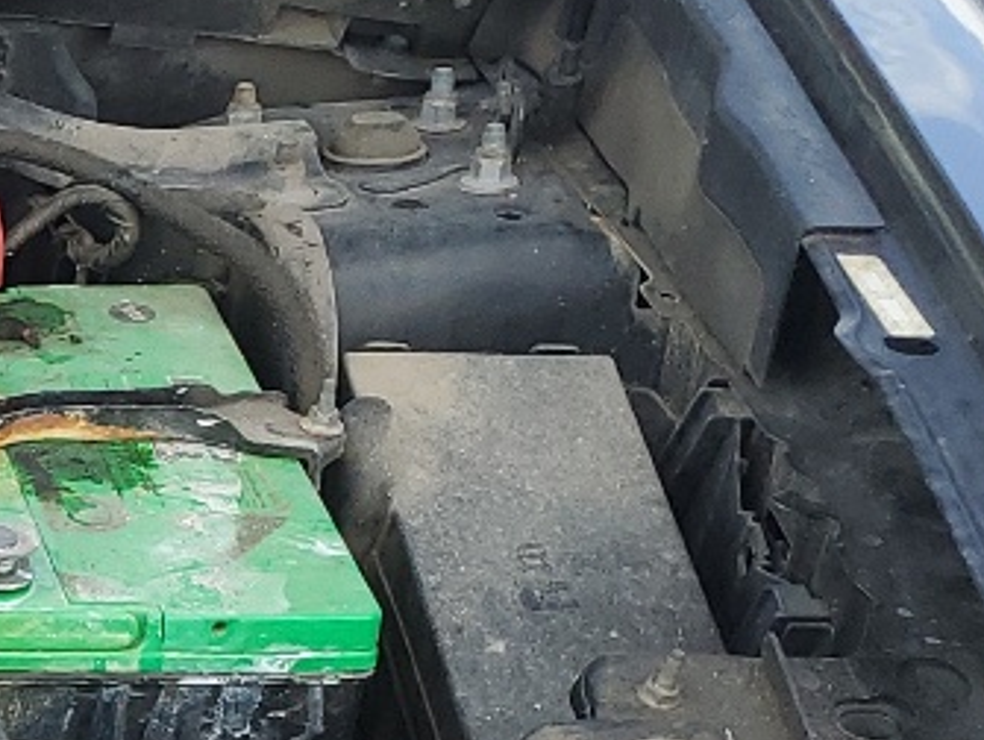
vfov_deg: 11.6
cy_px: 966
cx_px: -993
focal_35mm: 124
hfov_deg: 13.5
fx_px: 3529
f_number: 1.5
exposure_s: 1/588
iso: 50
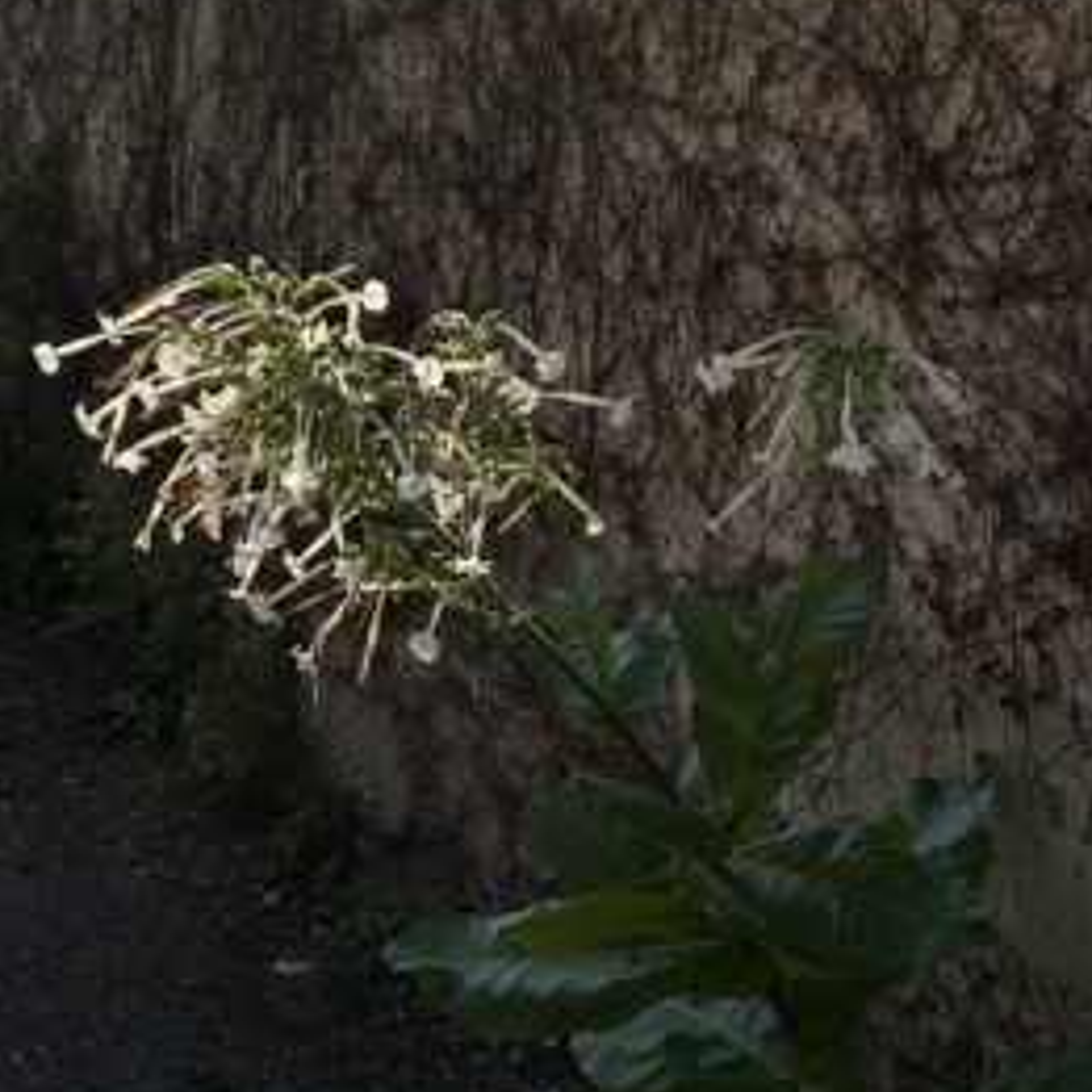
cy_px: 546
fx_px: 3284
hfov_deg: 18.9
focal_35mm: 92
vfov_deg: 18.9
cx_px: 550
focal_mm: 9
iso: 32
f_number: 2.8
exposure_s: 1/809
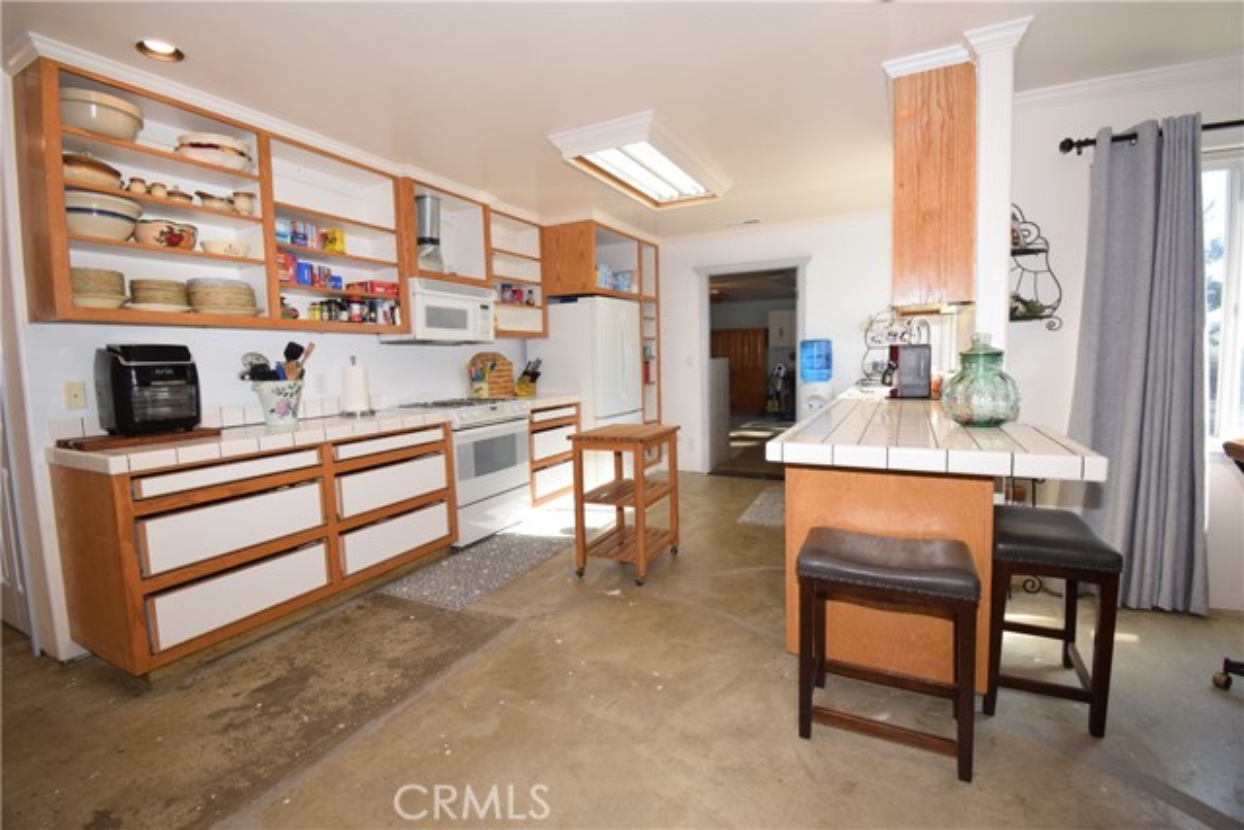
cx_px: 622
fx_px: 518
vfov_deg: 77.4
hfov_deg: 100.4
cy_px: 415
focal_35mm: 15
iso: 450
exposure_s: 1/125
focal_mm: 10
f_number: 5.6
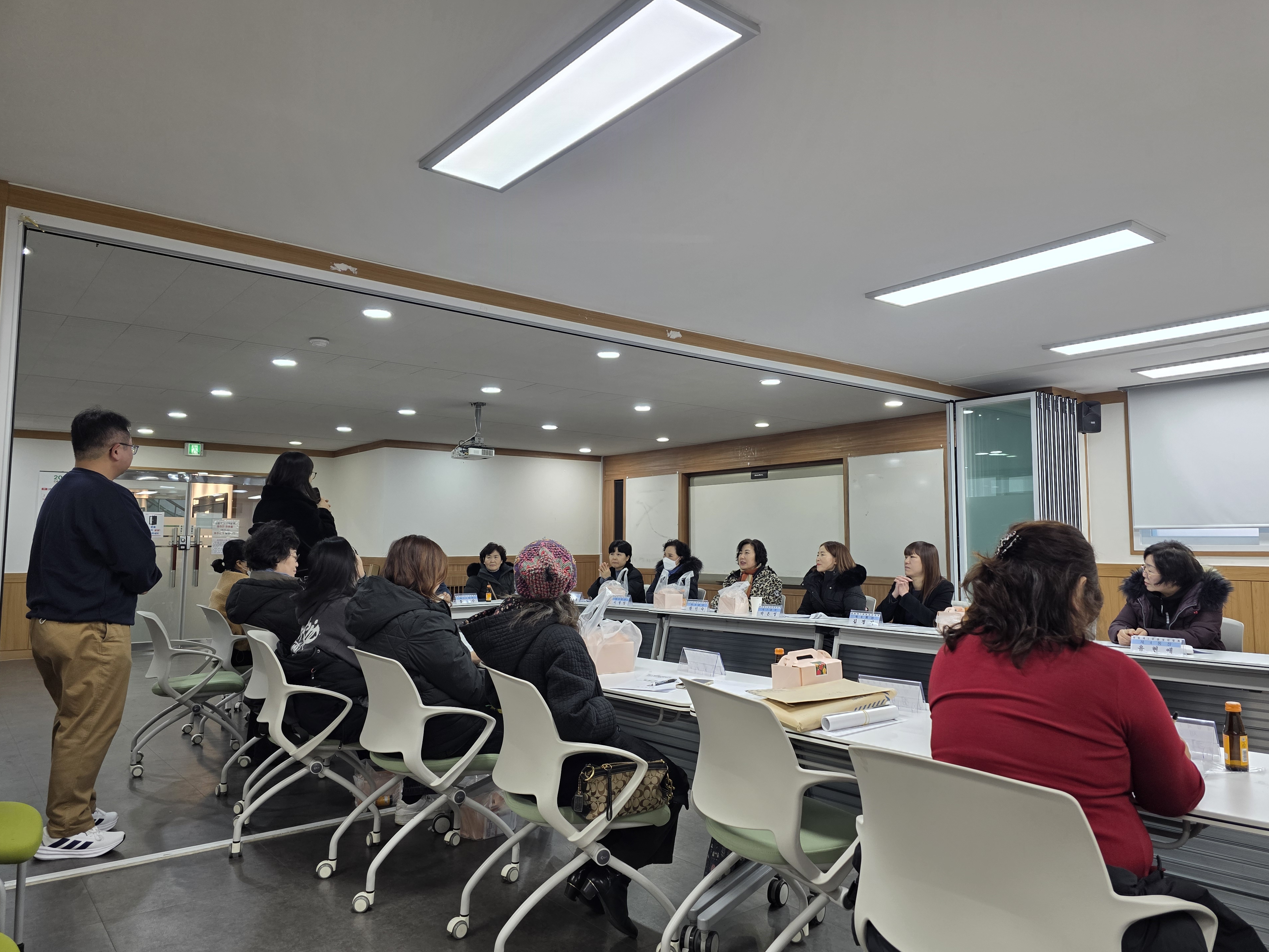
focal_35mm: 24
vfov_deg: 56.8
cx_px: 658
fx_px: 880
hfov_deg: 71.6
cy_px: 479
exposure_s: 1/120
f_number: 1.7
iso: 125
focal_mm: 6.3
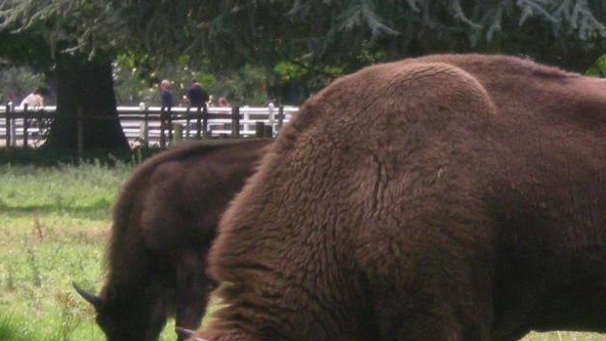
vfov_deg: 3.8
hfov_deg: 6.7
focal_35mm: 320
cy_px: 321
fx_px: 5141
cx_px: 442
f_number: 5.9
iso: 160
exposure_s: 1/125
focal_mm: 18.9
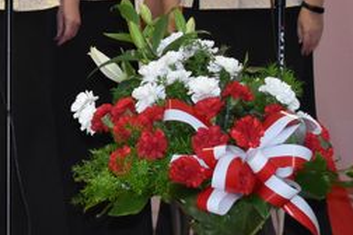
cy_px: -53
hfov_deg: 9.7
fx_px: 2020
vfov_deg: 6.6
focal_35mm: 206
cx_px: -161
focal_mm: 36
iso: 1600
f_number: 4.8
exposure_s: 1/125
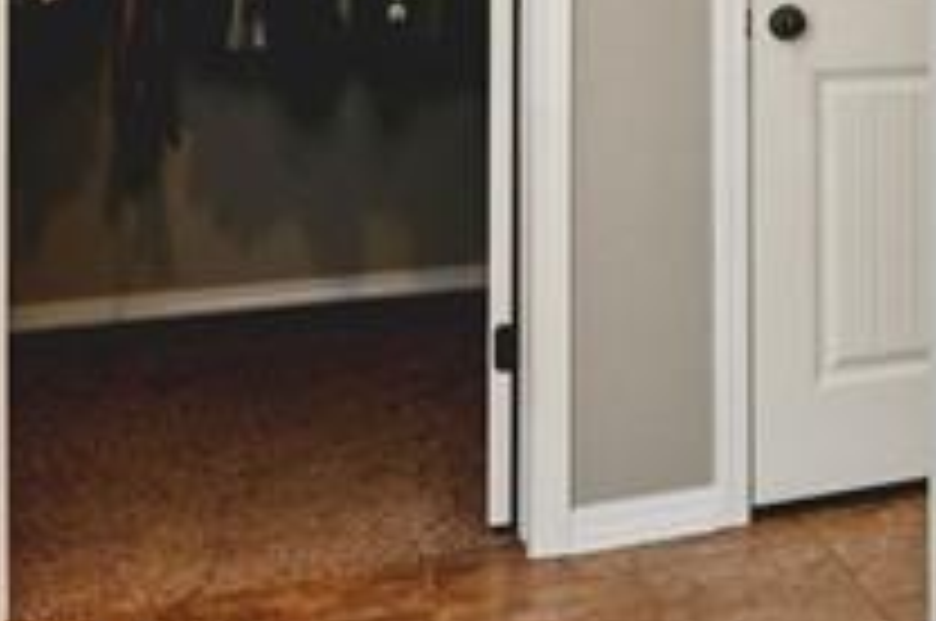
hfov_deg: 21.4
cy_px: -76
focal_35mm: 69
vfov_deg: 18.8
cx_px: 1606
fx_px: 1791
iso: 400
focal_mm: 14
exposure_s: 1/15
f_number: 11
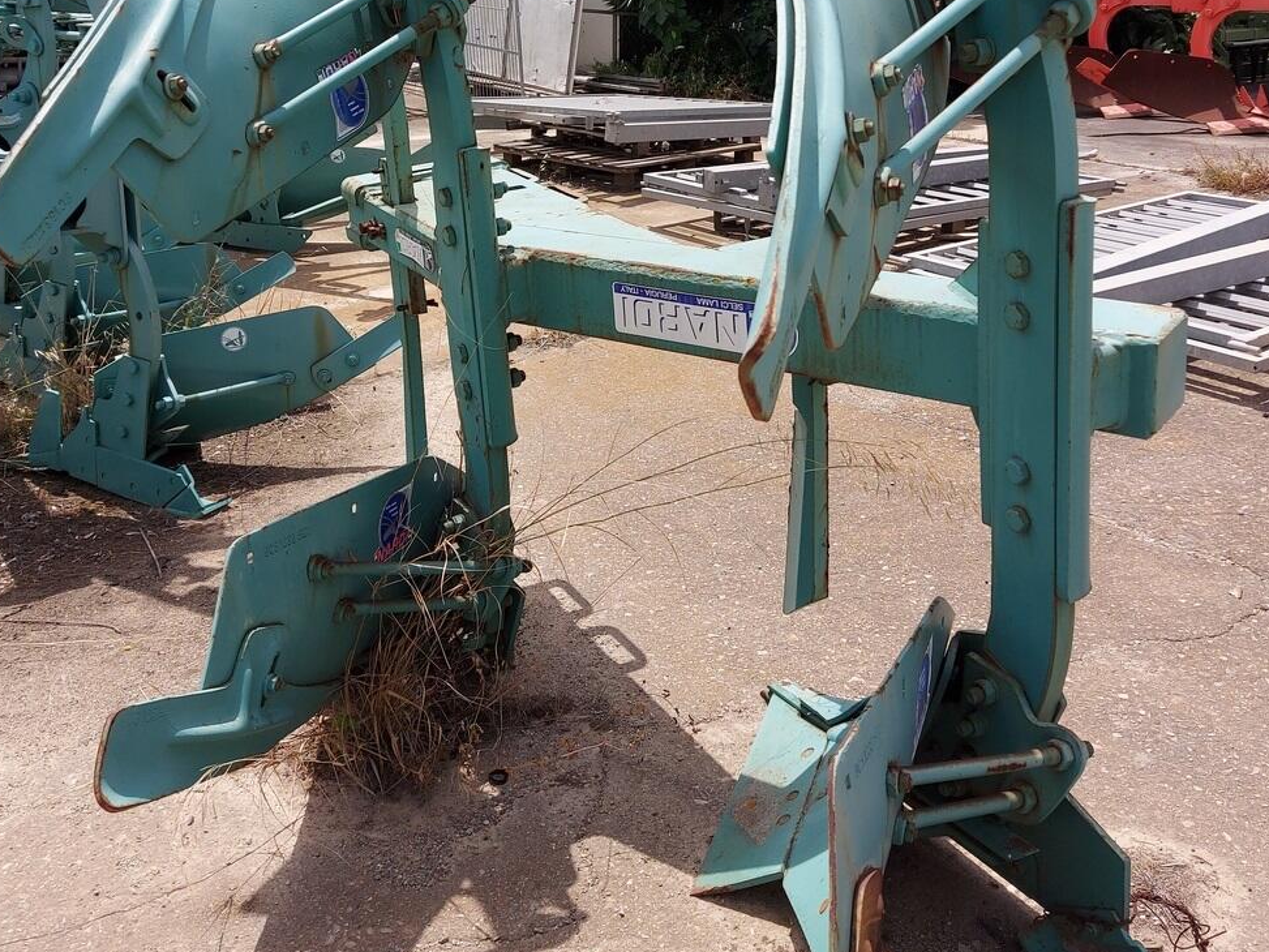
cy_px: 234
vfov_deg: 37.7
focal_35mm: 37
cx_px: 627
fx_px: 1357
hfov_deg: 50.1
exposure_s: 1/1107
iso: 32
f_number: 1.8
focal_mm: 5.23
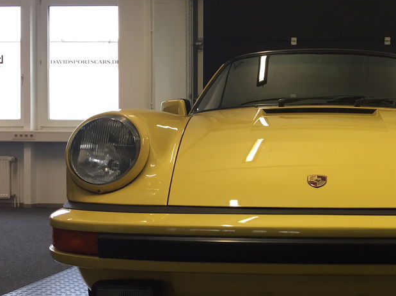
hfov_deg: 38.5
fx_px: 549
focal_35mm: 48
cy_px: 174
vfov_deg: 30.2
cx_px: 303
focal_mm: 4.15
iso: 32
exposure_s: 1/33
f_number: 2.2
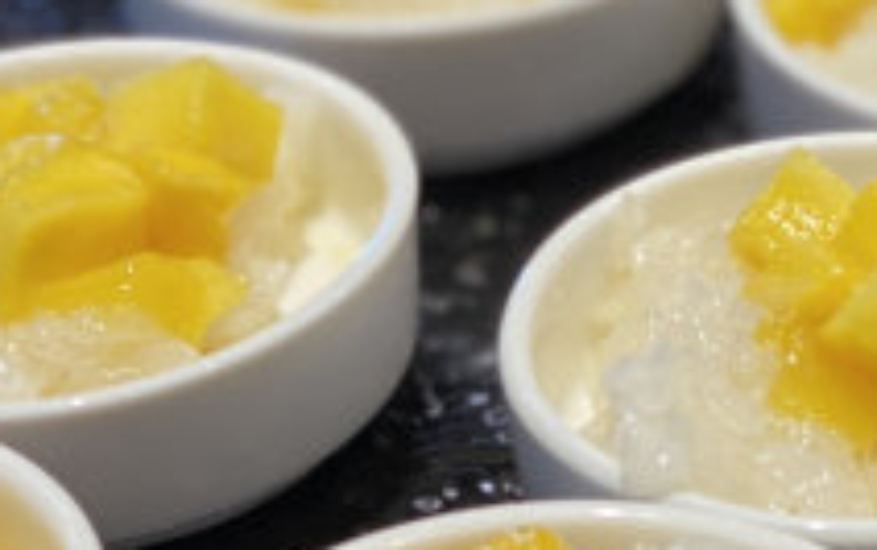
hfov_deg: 13.1
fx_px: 3804
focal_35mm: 159
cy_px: 461
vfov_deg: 8.3
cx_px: 678
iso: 125
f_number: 2
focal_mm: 6
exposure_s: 1/100
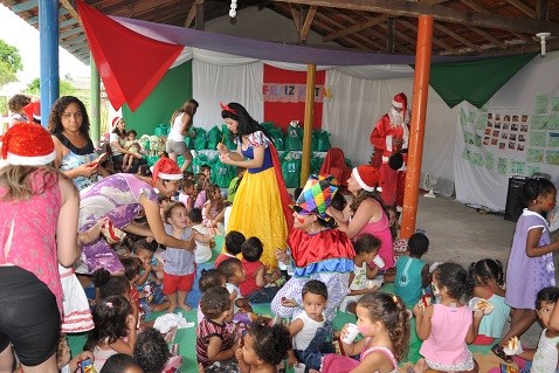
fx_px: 419
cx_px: 280
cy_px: 186
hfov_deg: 67.4
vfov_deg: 48.0
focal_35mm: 27
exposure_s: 1/200
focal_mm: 18
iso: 250
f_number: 3.5
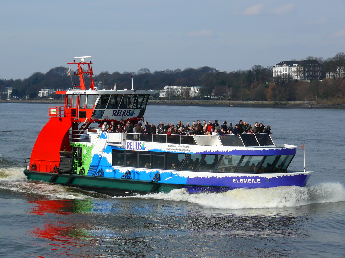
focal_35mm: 116
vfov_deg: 12.8
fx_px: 1156
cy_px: 129
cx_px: 172
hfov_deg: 17.0
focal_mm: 24.4
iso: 100
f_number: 7.1
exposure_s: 1/400
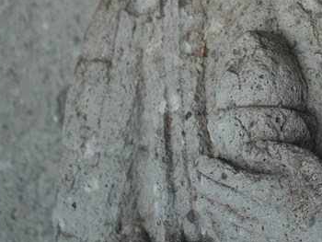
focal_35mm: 295
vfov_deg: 5.0
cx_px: 299
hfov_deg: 6.7
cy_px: -150
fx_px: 2746
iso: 250
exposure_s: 1/160
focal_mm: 105
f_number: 4
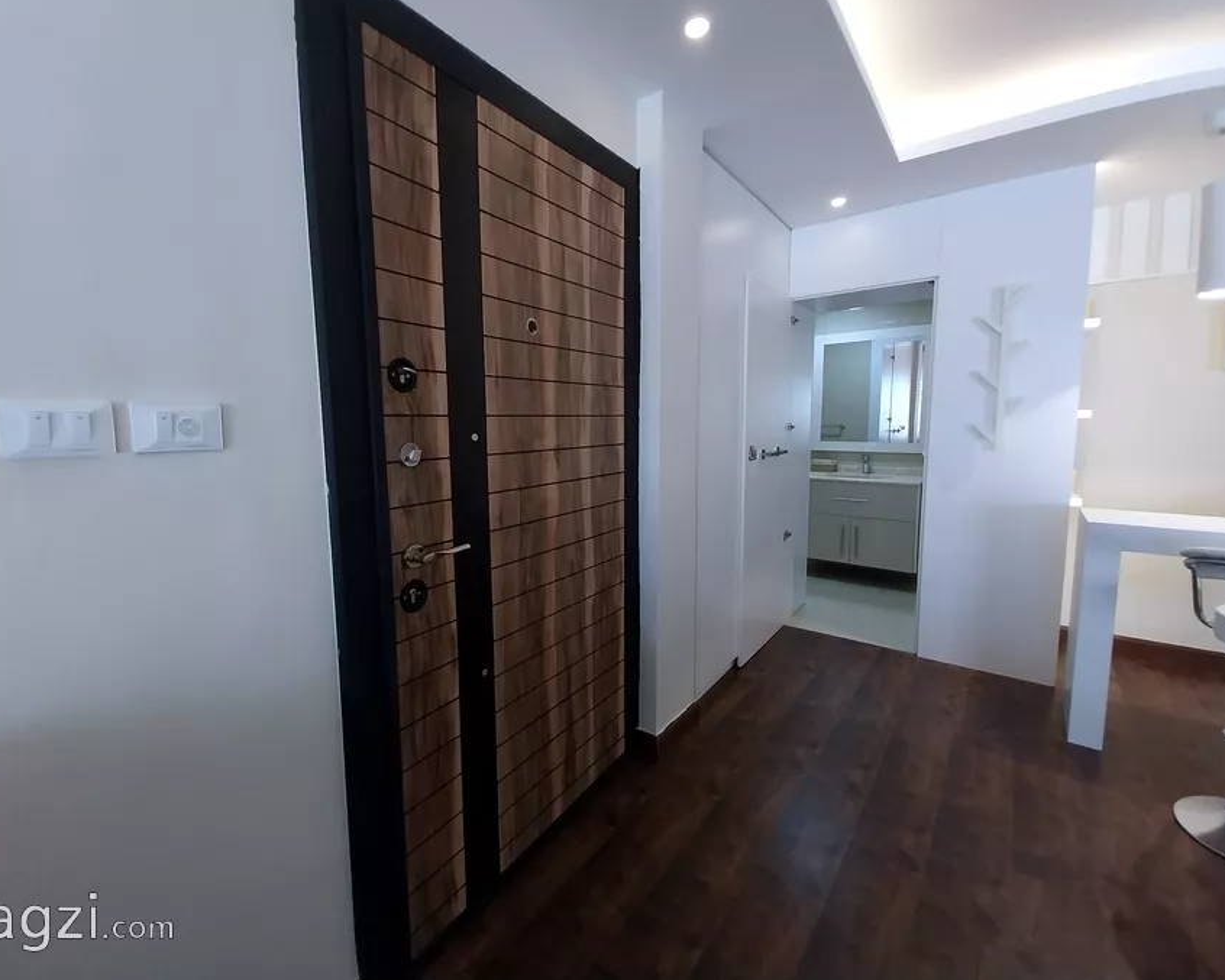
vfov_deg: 88.0
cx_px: 590
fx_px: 508
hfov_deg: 100.7
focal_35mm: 14
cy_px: 475
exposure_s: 1/50
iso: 100
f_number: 2.2
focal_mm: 1.3
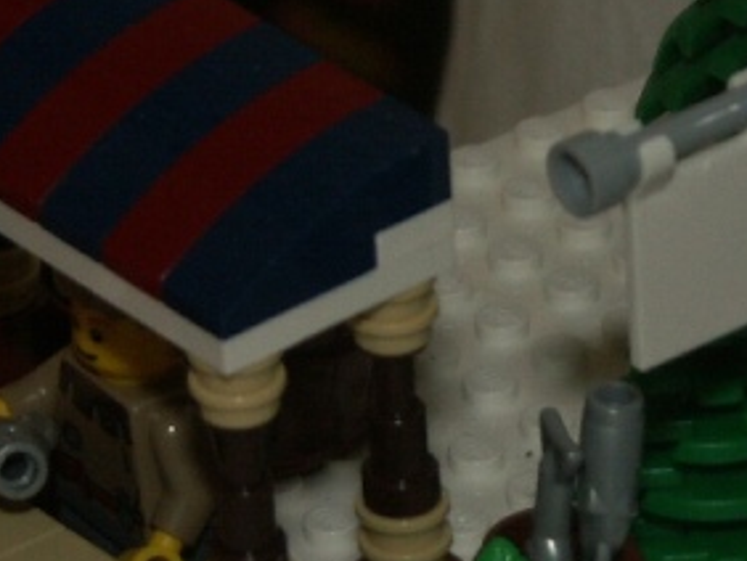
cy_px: 564
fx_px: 11058
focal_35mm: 512
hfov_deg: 3.9
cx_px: 872
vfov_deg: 2.9
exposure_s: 1/100
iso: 100
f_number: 3.2
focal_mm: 30.08
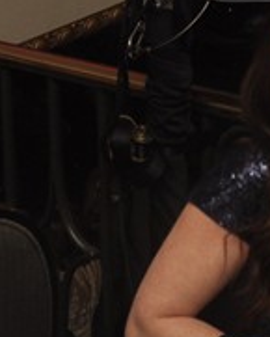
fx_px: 2485
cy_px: 279
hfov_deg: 6.2
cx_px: 93
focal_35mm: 249
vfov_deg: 7.7
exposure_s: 1/60
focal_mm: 32
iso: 400
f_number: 5
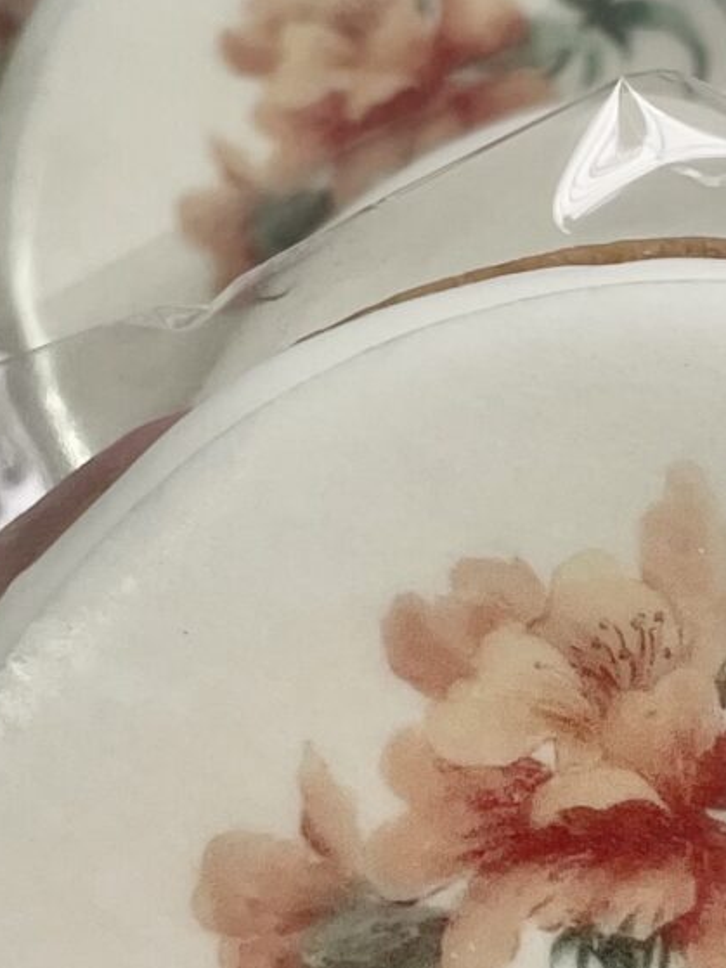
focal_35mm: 119
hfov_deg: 12.4
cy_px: 592
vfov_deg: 16.5
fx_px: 3329
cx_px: 615
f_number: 1.6
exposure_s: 1/120
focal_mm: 4.2
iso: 100
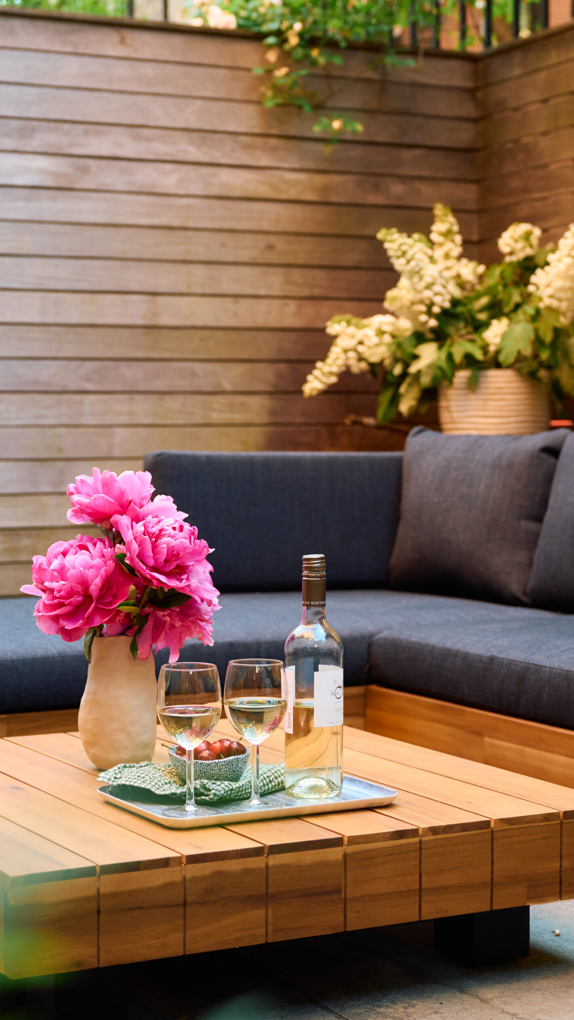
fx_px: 1813
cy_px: 509
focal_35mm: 67
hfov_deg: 18.0
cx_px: 229
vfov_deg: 31.4
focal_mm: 42
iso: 800
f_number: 3.2
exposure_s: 1/320
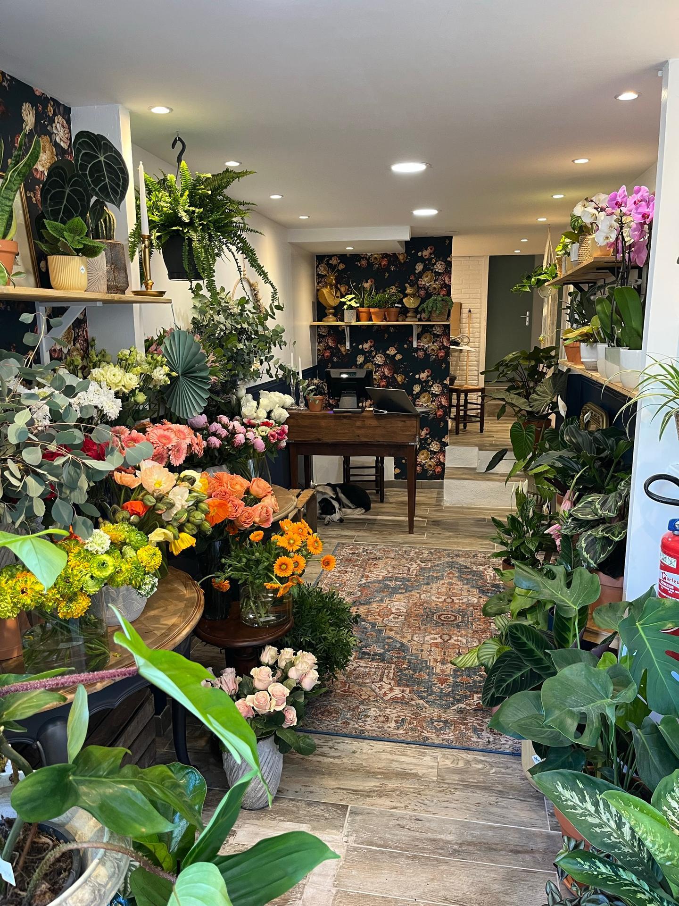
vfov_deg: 67.3
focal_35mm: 26
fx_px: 680
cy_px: 453
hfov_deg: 53.1
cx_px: 340
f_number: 1.6
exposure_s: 1/67
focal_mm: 5.1
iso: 125
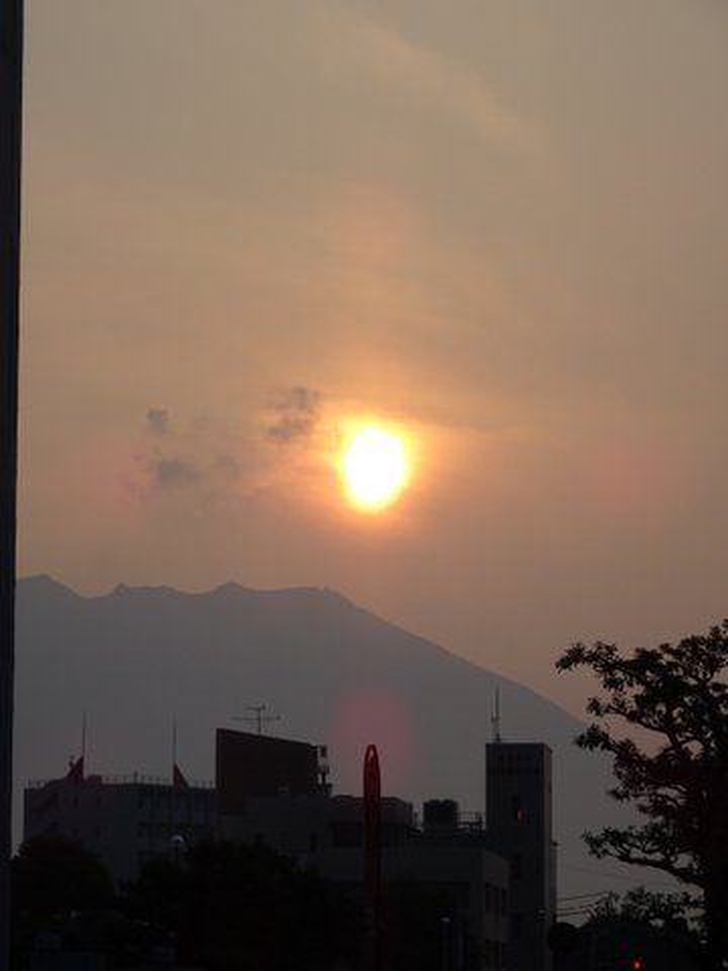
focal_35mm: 146
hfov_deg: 10.2
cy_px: 486
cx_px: 364
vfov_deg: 13.5
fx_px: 4094
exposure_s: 1/640
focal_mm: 24.99
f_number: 5.6
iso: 80
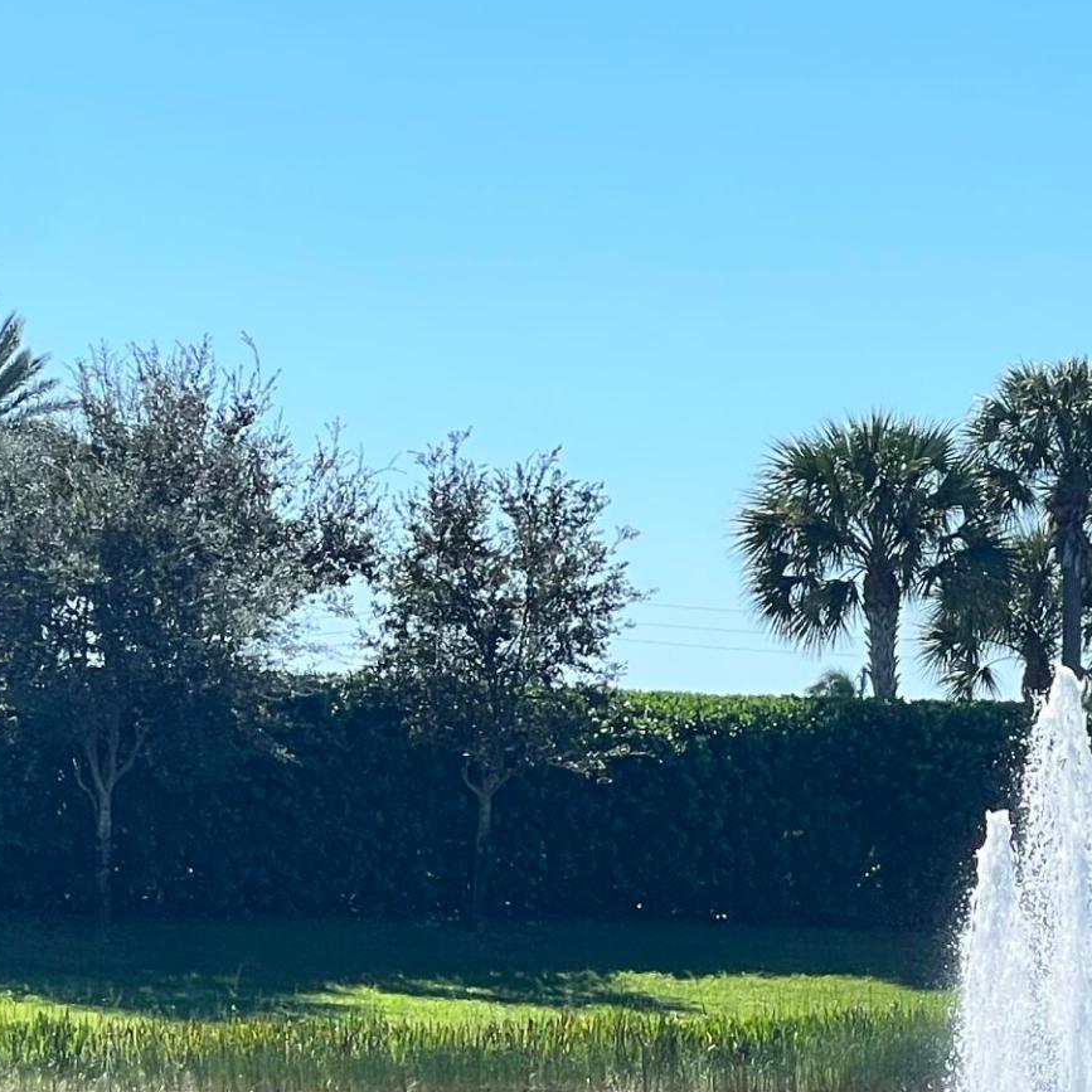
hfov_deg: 7.7
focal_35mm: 226
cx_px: 1011
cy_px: 1304
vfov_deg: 7.7
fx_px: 8066
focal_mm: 9
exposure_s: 1/708
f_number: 2.8
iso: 32
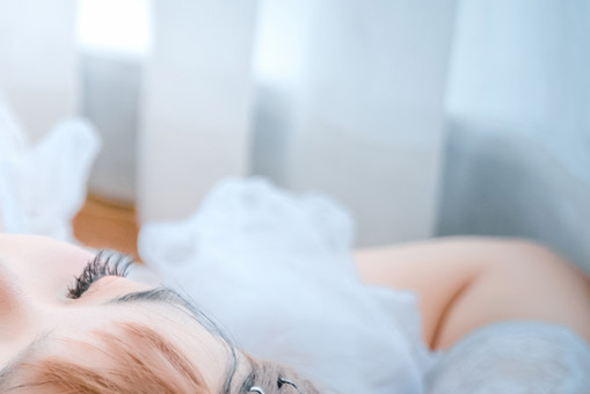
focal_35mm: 108
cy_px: 411
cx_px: -271
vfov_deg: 12.5
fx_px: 1772
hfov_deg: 17.2
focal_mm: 36.7
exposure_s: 1/40
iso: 3200
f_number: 2.8
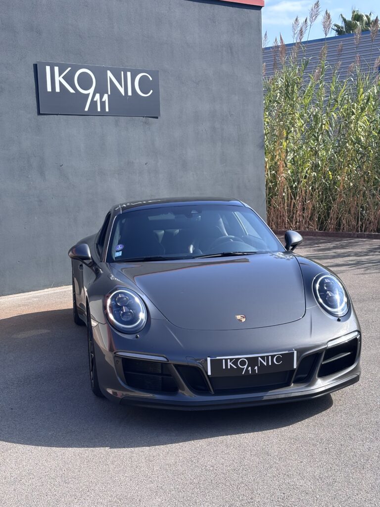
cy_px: 254
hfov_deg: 28.0
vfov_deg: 36.8
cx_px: 190
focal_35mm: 52
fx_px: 761
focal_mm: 5.96
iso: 32
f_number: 1.6
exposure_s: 1/1047
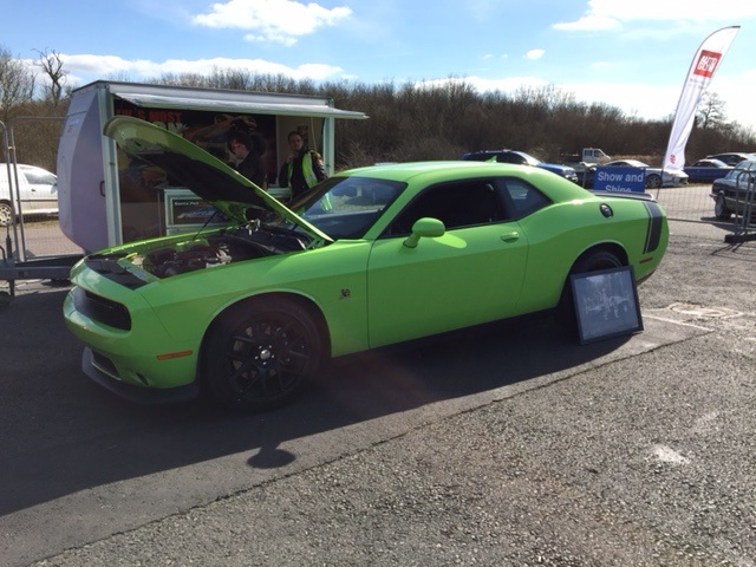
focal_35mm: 29
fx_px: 633
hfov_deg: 61.7
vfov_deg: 48.2
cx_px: 378
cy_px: 284
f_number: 2.2
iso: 32
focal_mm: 4.15
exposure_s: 1/1883
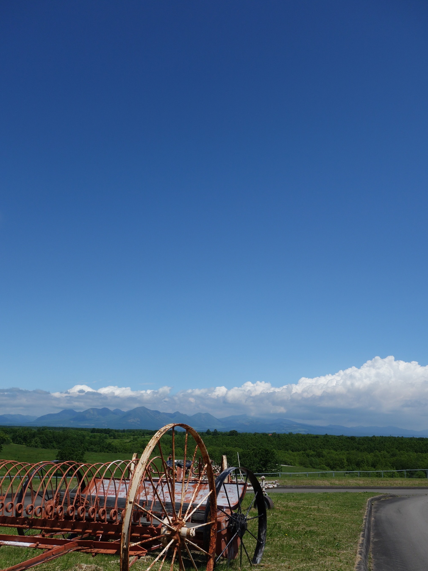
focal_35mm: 34
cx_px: 212
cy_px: 320
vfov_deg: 53.8
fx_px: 561
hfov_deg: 41.8
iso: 125
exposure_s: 1/800
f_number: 6.3
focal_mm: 11.46
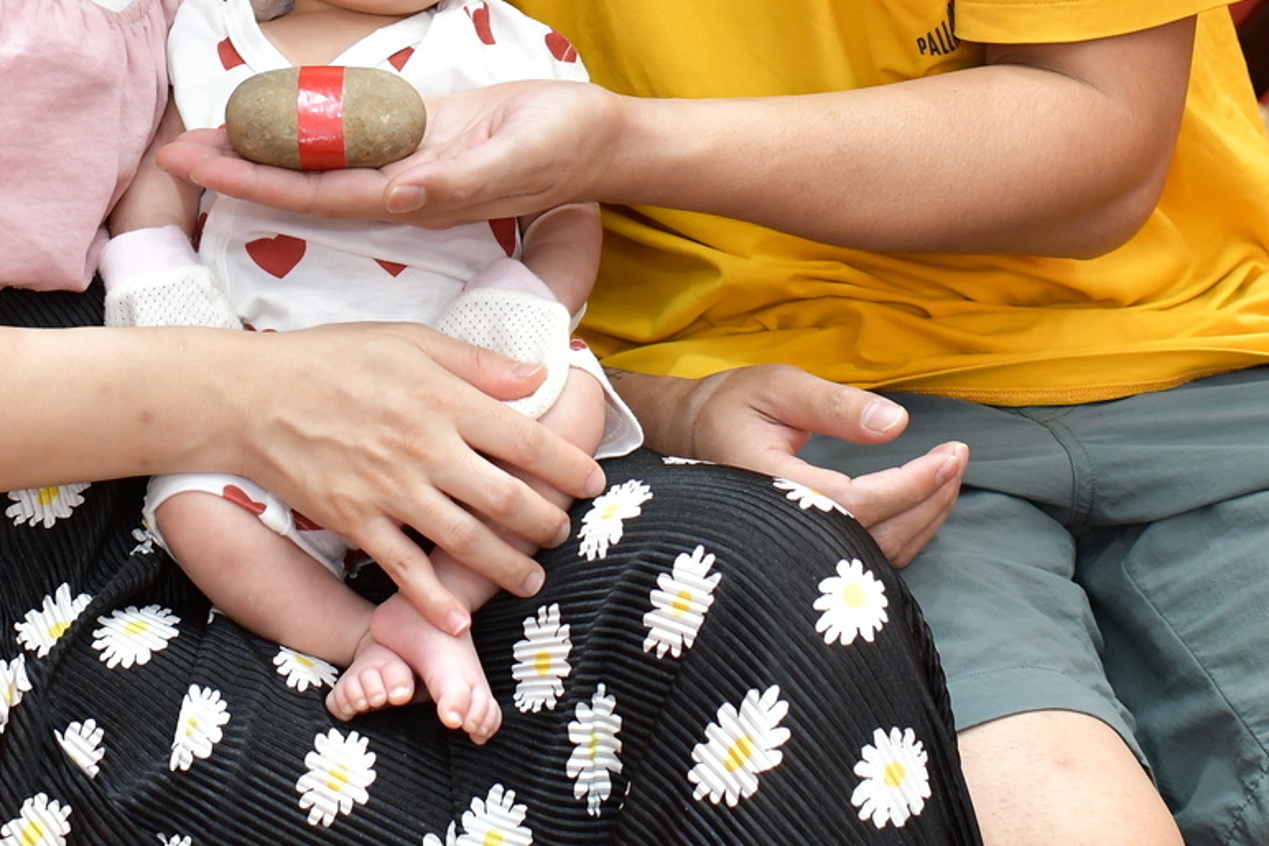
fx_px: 3842
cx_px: 533
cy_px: -112
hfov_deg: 18.7
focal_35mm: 109
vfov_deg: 12.3
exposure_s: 1/200
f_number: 4.5
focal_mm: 35
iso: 1000
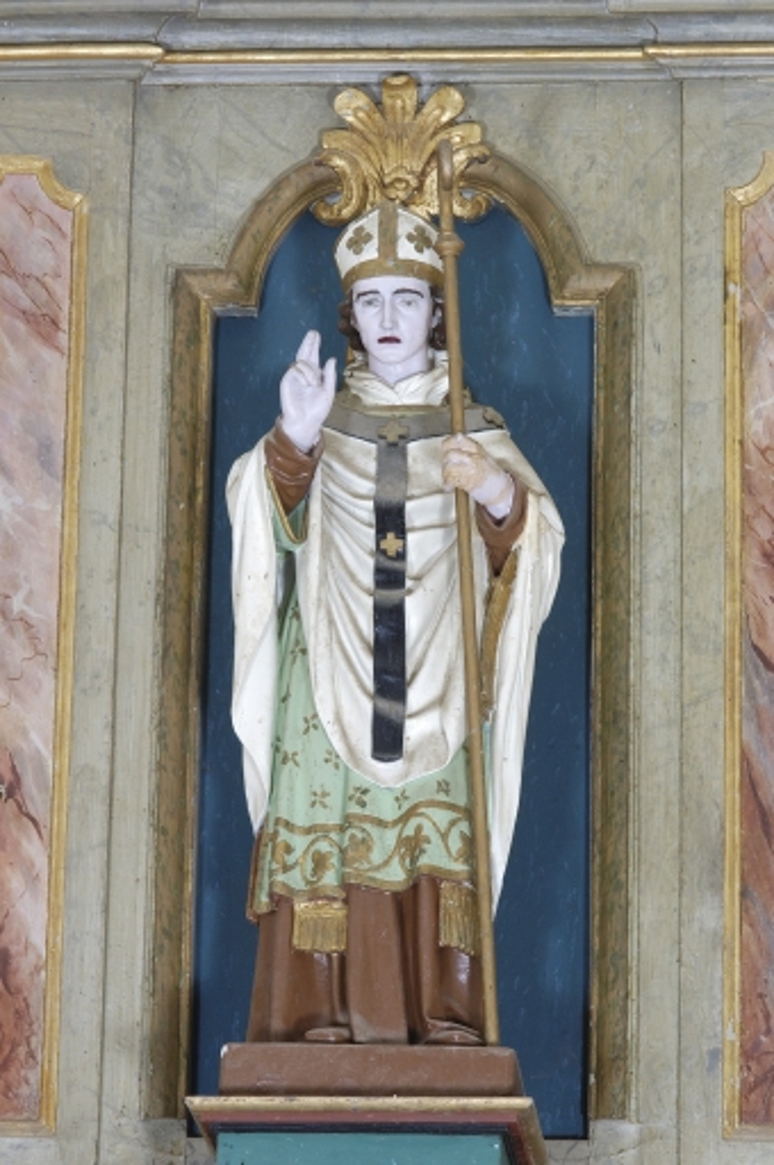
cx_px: 387
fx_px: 5093
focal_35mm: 158
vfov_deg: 13.1
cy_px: 582
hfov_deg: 8.7
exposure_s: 1/30
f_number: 11
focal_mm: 105
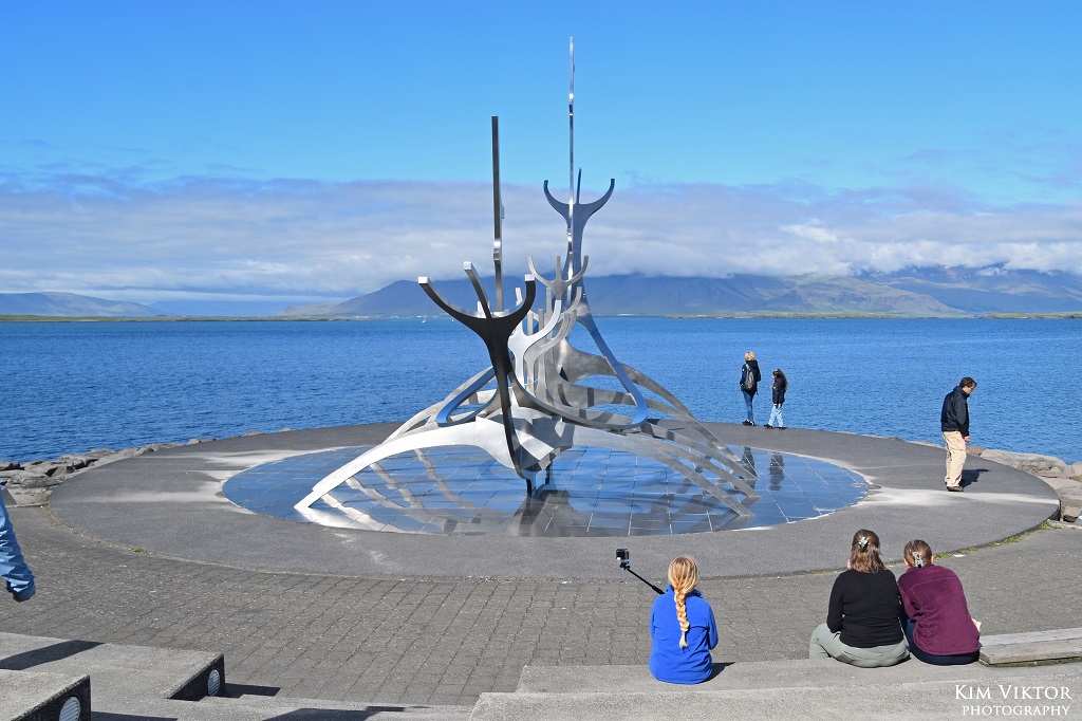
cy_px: 360
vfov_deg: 38.3
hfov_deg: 55.1
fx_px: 1037
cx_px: 541
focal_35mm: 34
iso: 200
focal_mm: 23
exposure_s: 1/500
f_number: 11
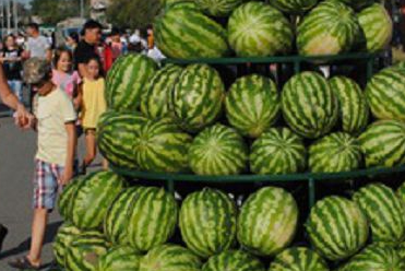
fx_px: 1092
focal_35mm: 97
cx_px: 239
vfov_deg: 14.1
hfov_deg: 21.0
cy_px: 152
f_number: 11
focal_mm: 24
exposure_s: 1/160
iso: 100
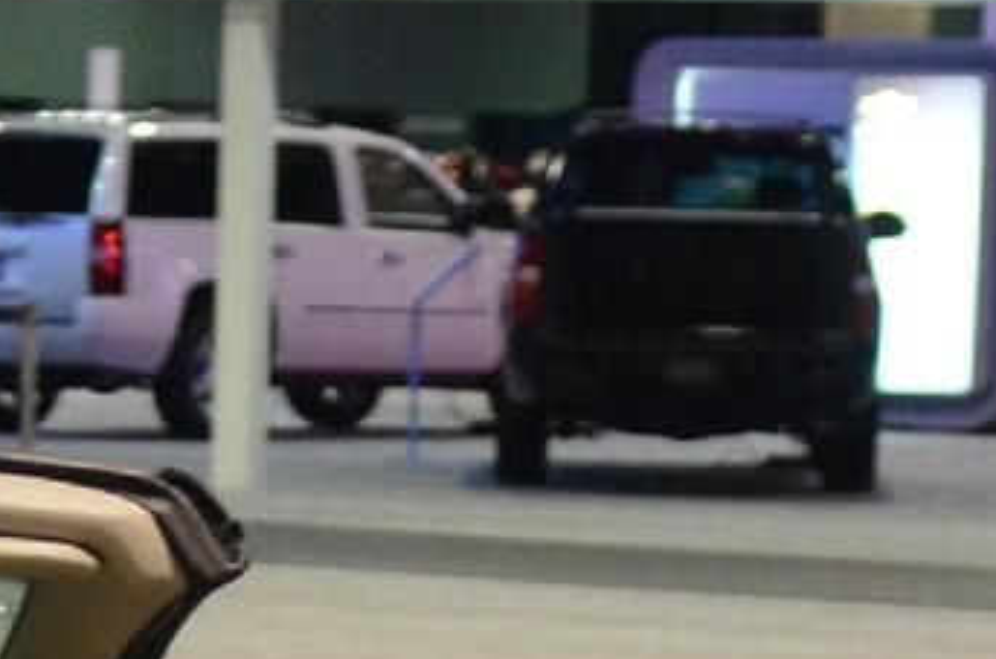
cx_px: -6
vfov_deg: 4.7
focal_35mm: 284
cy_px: 1780
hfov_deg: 7.2
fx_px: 7839
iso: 1600
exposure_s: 1/60
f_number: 2.8
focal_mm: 26
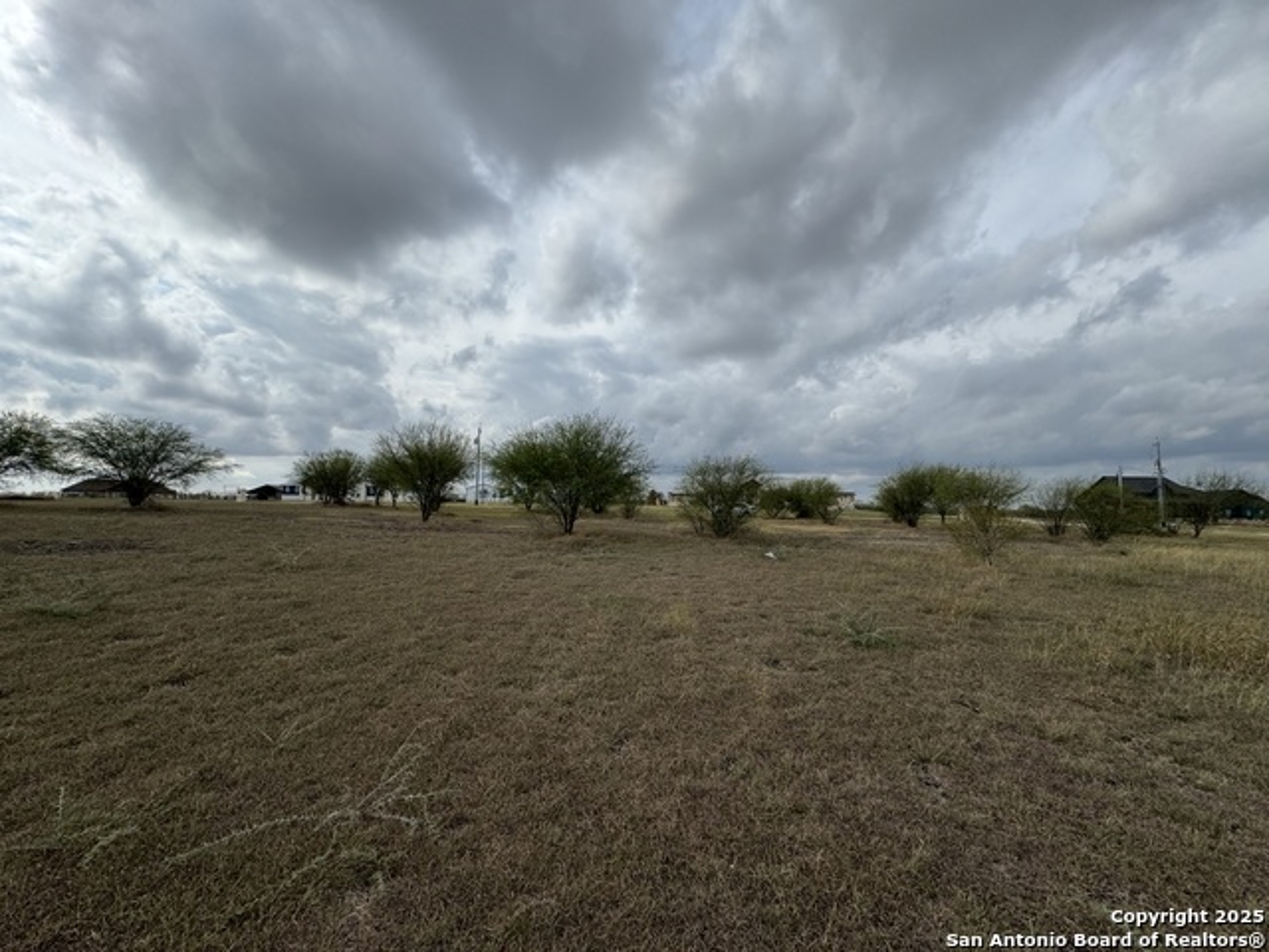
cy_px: 476
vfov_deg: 85.7
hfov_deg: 102.1
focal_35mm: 14
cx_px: 634
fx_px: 513
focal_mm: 2.22
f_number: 2.2
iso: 50
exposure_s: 1/2770
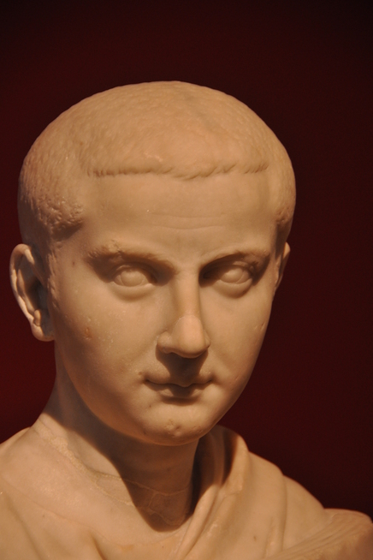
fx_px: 3061
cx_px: 186
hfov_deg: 7.0
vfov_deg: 10.4
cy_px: 283
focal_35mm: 197
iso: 500
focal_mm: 130
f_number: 5.6
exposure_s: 1/50
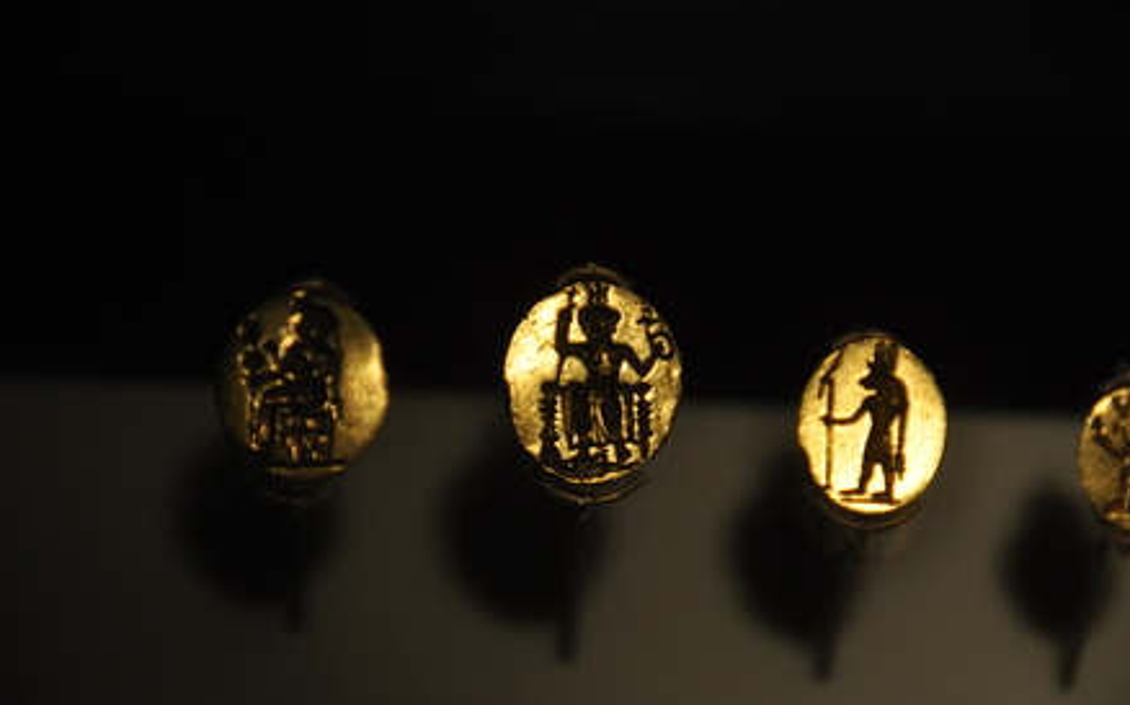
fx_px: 9447
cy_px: 369
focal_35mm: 307
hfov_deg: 6.8
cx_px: 565
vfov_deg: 4.3
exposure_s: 1/800
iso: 1000
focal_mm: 200
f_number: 5.6
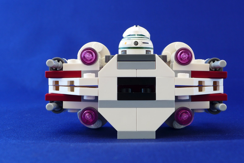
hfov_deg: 33.3
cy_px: 80
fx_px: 407
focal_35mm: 60
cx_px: 138
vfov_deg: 22.6
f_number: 4.5
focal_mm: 9.8
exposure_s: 1/3.2
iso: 80
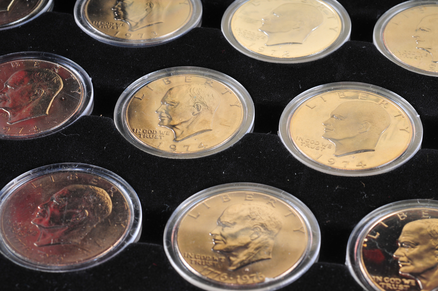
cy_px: 146
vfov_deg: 15.2
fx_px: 1094
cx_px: 219
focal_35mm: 90
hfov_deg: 22.6
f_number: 16
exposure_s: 1/250
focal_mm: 60
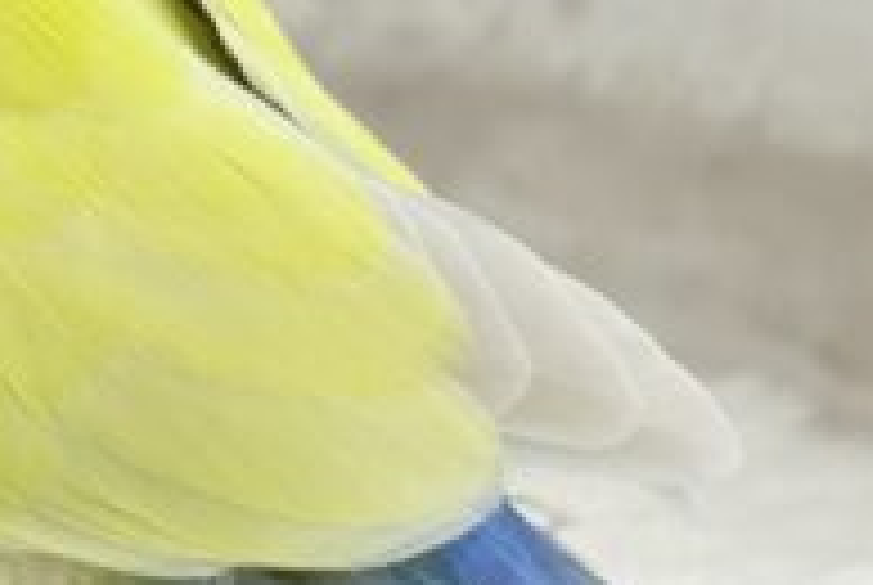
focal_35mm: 178
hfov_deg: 11.3
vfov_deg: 7.7
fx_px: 4323
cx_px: -153
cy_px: -36
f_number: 1.6
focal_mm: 5.96
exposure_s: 1/100
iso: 80
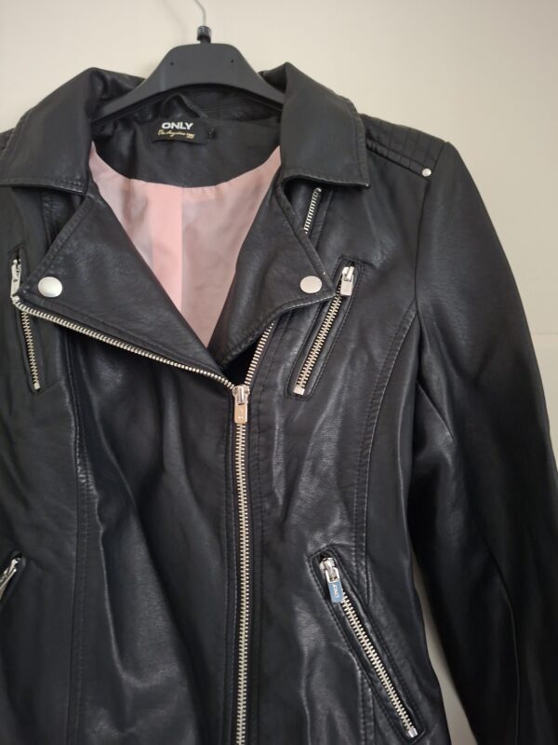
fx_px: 494
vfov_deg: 73.9
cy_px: 372
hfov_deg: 58.9
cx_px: 279
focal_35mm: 23
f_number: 1.8
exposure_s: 1/20
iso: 1000
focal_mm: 5.54
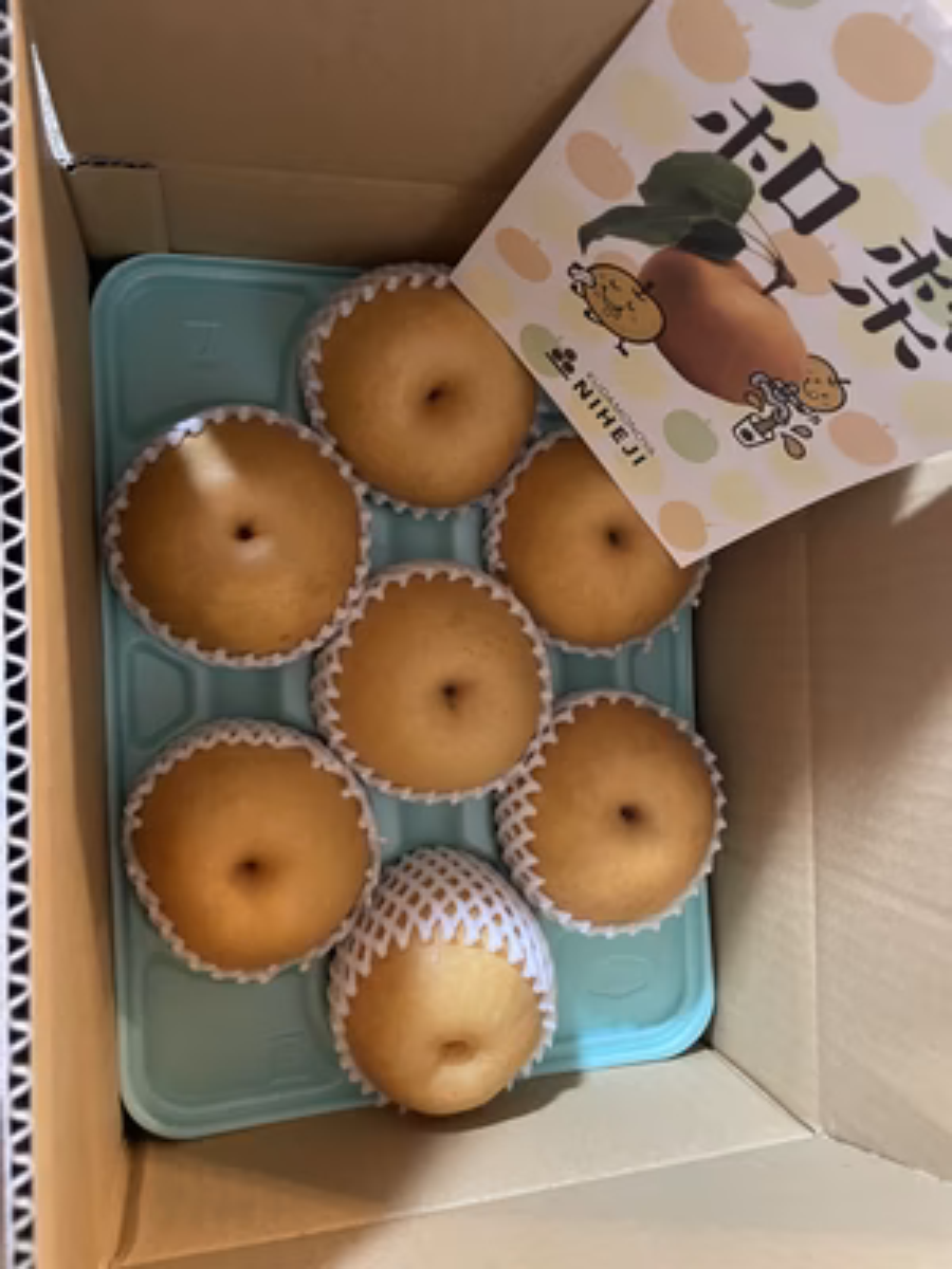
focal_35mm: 26
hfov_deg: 53.1
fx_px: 953
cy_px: 634
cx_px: 476
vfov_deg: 67.3
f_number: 1.6
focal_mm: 4.2
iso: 640
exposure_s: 1/30
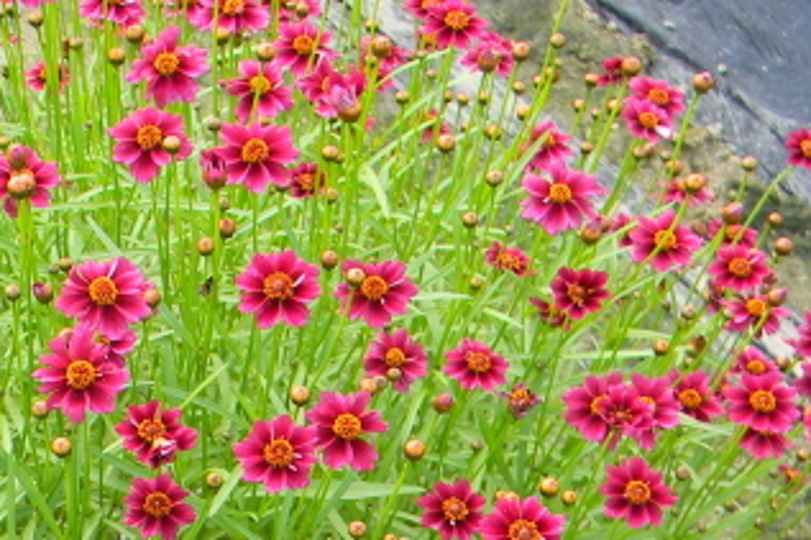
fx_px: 2071
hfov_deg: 21.7
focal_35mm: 92
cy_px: 701
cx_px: 84
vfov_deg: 14.2
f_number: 3.5
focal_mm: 5
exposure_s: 1/106
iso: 80
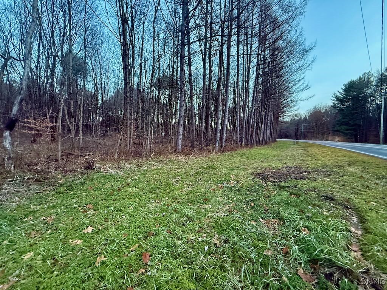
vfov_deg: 85.7
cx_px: 194
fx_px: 157
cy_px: 145
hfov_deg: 102.1
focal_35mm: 14
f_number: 2.2
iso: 640
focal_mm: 2.22
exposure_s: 1/60
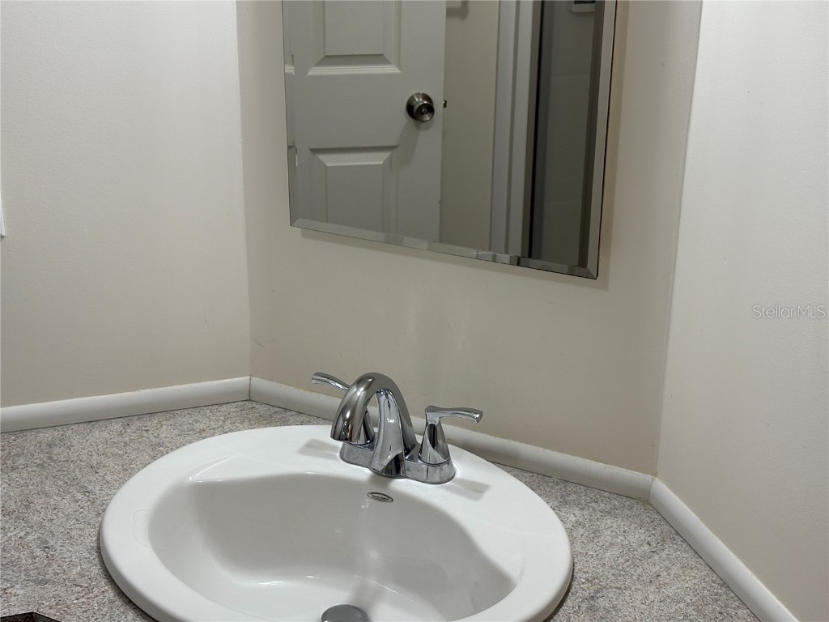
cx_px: 414
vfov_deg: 28.0
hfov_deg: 36.8
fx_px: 1245
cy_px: 311
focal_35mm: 52
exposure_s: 1/60
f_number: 1.6
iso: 40
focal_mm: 5.96
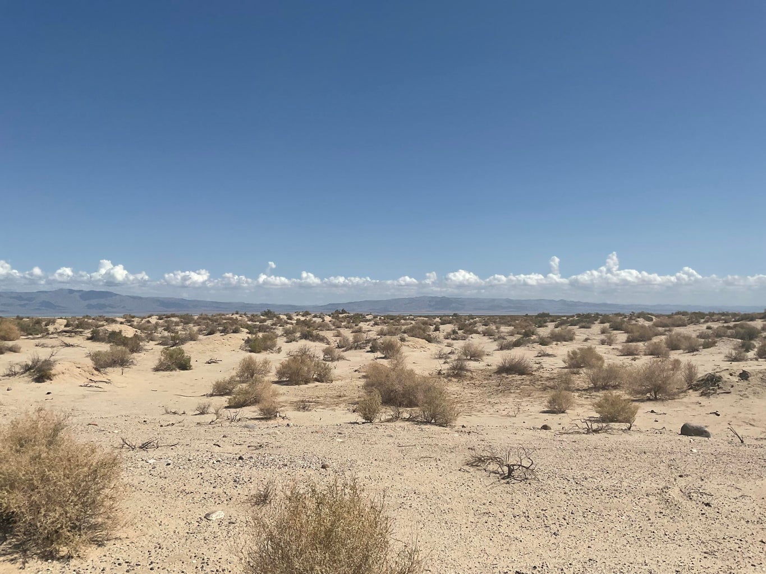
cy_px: 287
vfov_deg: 48.2
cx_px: 383
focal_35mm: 29
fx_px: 642
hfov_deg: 61.7
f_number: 1.8
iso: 20
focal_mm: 3
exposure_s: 1/5263
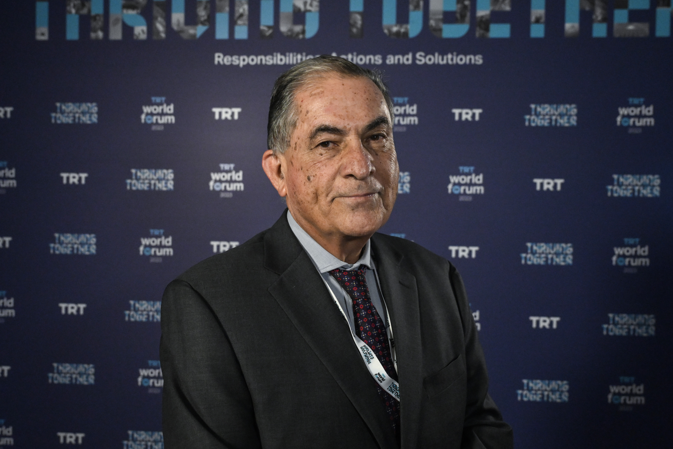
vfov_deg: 33.4
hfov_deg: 48.5
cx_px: 336
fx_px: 748
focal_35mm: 40
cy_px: 224
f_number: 4
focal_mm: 27
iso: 4000
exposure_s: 1/500
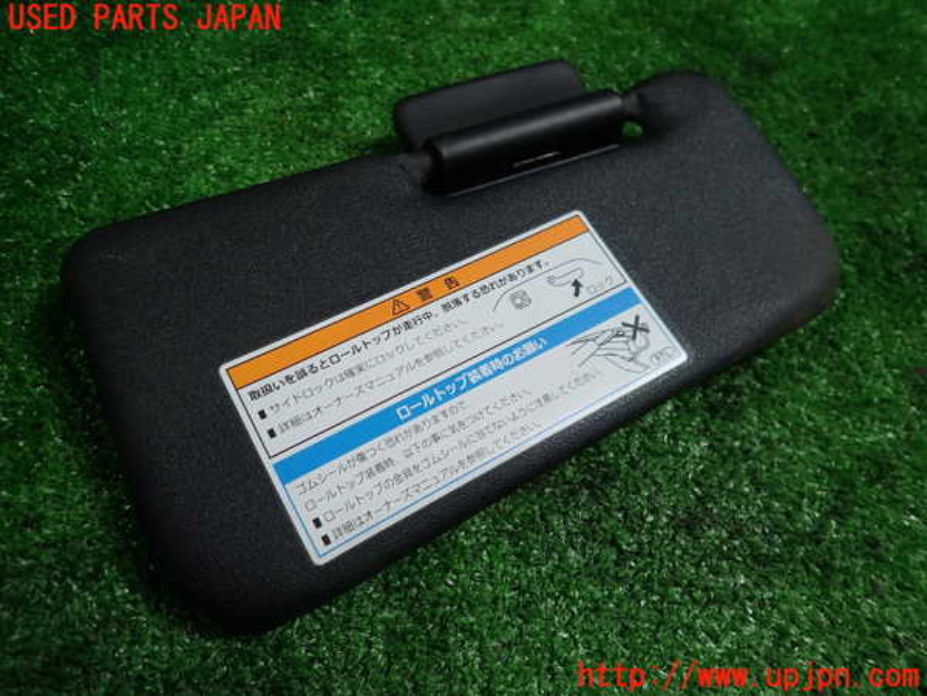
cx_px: 464
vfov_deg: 54.9
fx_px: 669
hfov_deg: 69.4
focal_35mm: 25
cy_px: 348
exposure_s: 1/60
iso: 200
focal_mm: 4.5
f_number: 2
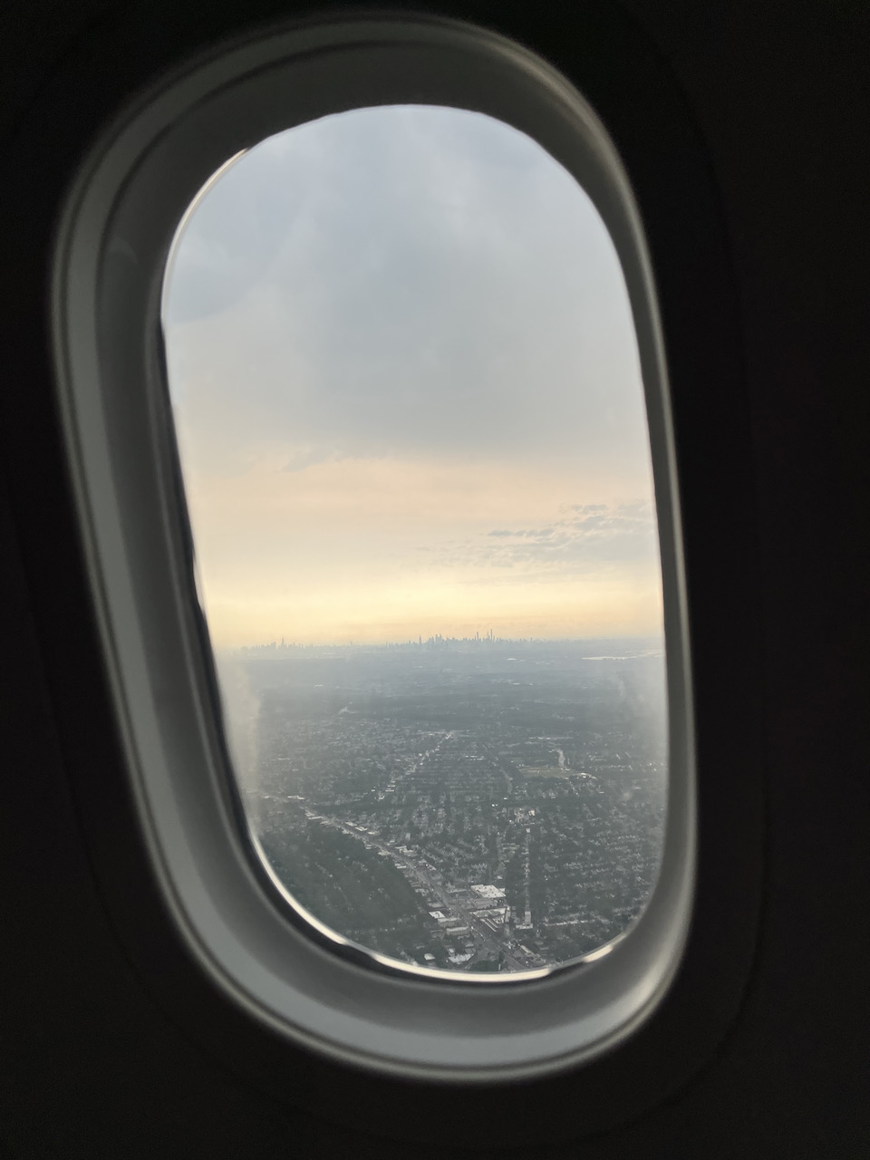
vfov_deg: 67.3
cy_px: 580
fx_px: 871
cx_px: 435
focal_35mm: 26
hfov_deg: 53.1
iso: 50
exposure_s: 1/1238
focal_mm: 5.1
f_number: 1.6
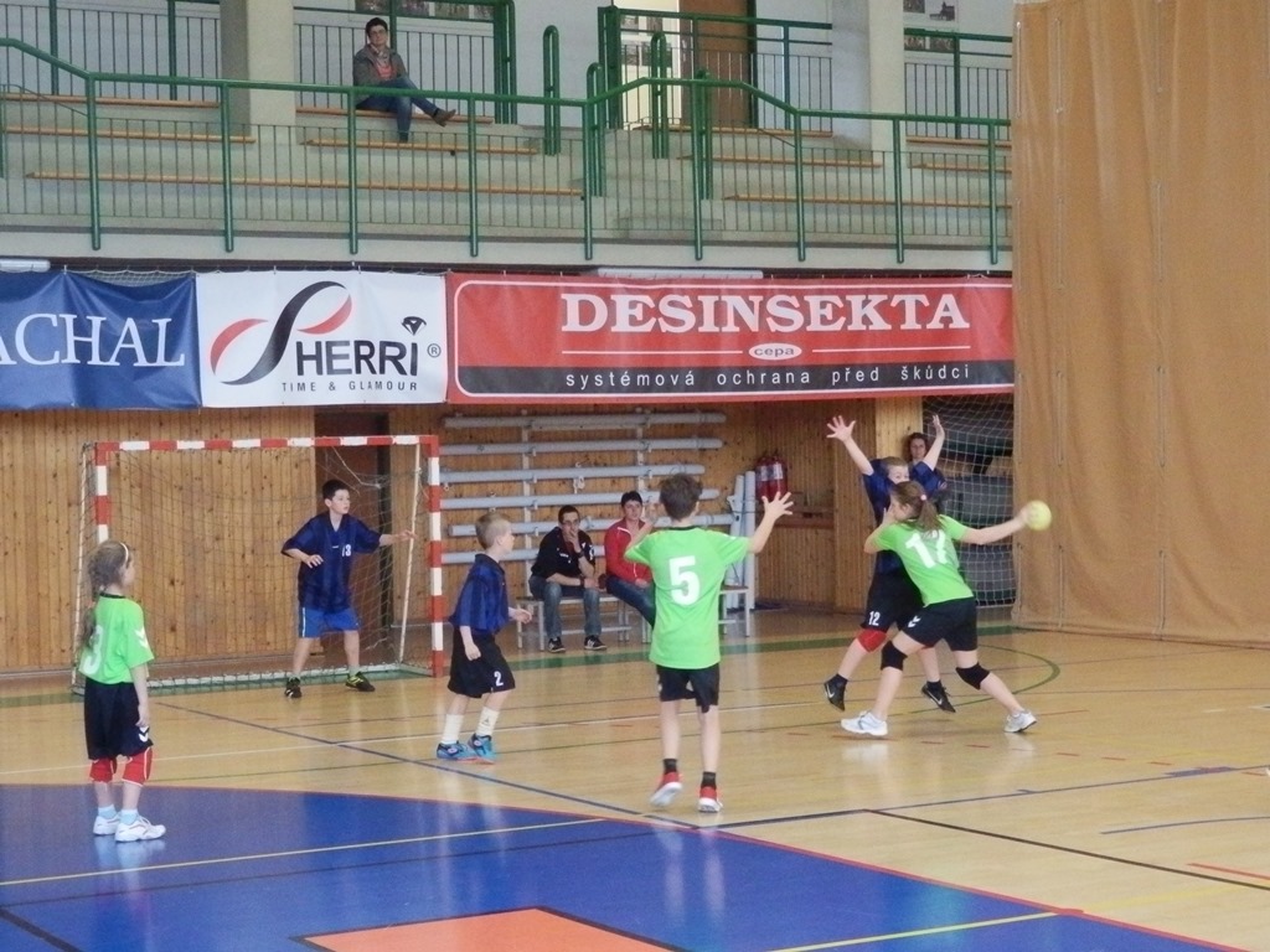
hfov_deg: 29.4
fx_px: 2421
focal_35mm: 66
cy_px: 476
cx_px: 635
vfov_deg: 22.3
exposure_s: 1/200
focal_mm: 11.9
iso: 1600
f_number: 4.4
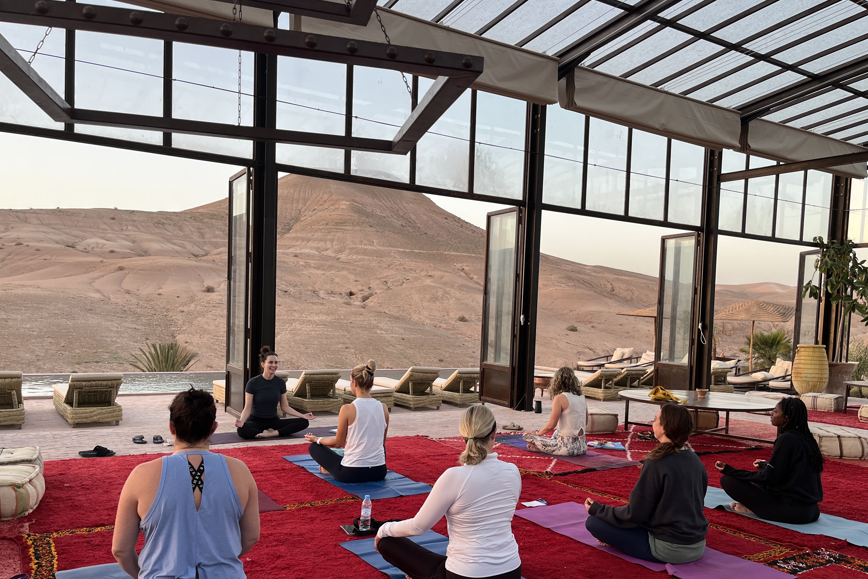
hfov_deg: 61.9
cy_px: 360
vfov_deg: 43.3
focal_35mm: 30
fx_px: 723
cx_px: 455
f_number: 1.6
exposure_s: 1/121
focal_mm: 5.1
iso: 40
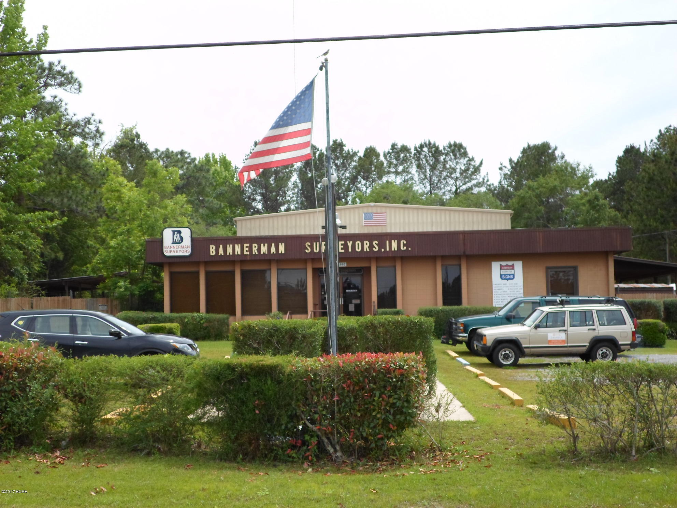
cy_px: 254
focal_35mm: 54
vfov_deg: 27.0
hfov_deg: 35.5
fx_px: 1056
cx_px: 338
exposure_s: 1/500
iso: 80
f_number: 3.6
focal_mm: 9.7
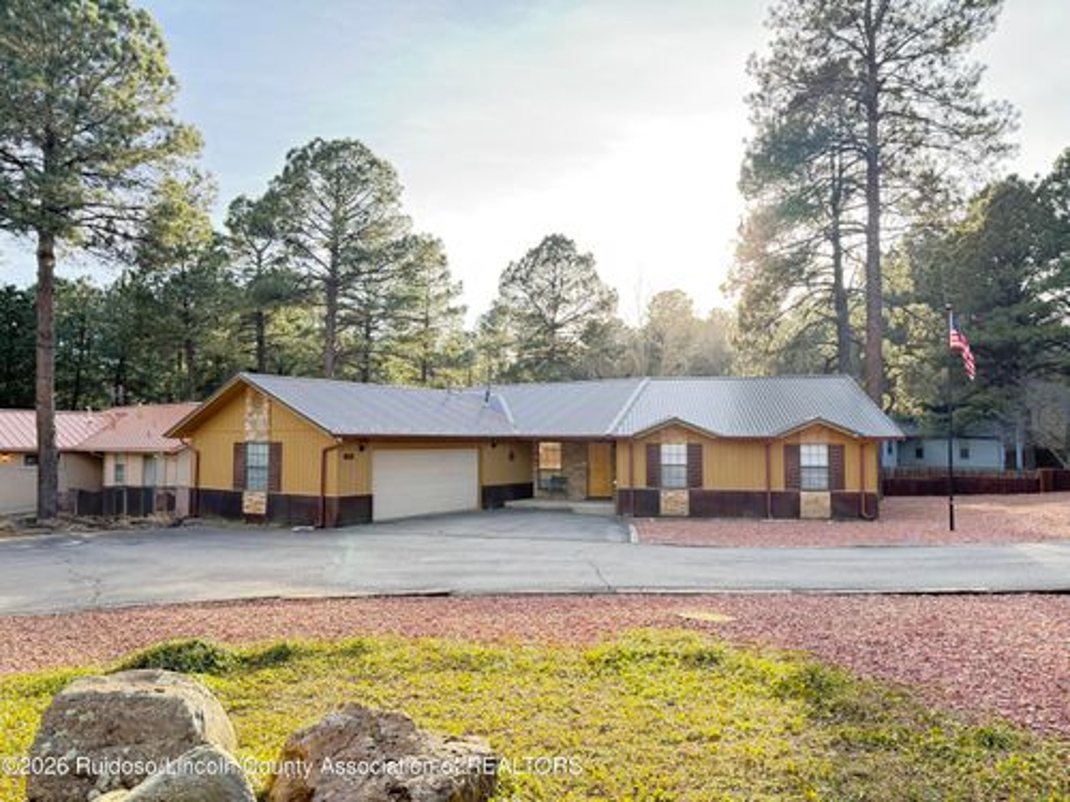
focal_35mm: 24
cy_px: 401
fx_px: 742
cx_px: 535
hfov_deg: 71.6
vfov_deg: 56.8
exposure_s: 1/368
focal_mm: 6.76
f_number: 1.78
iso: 100
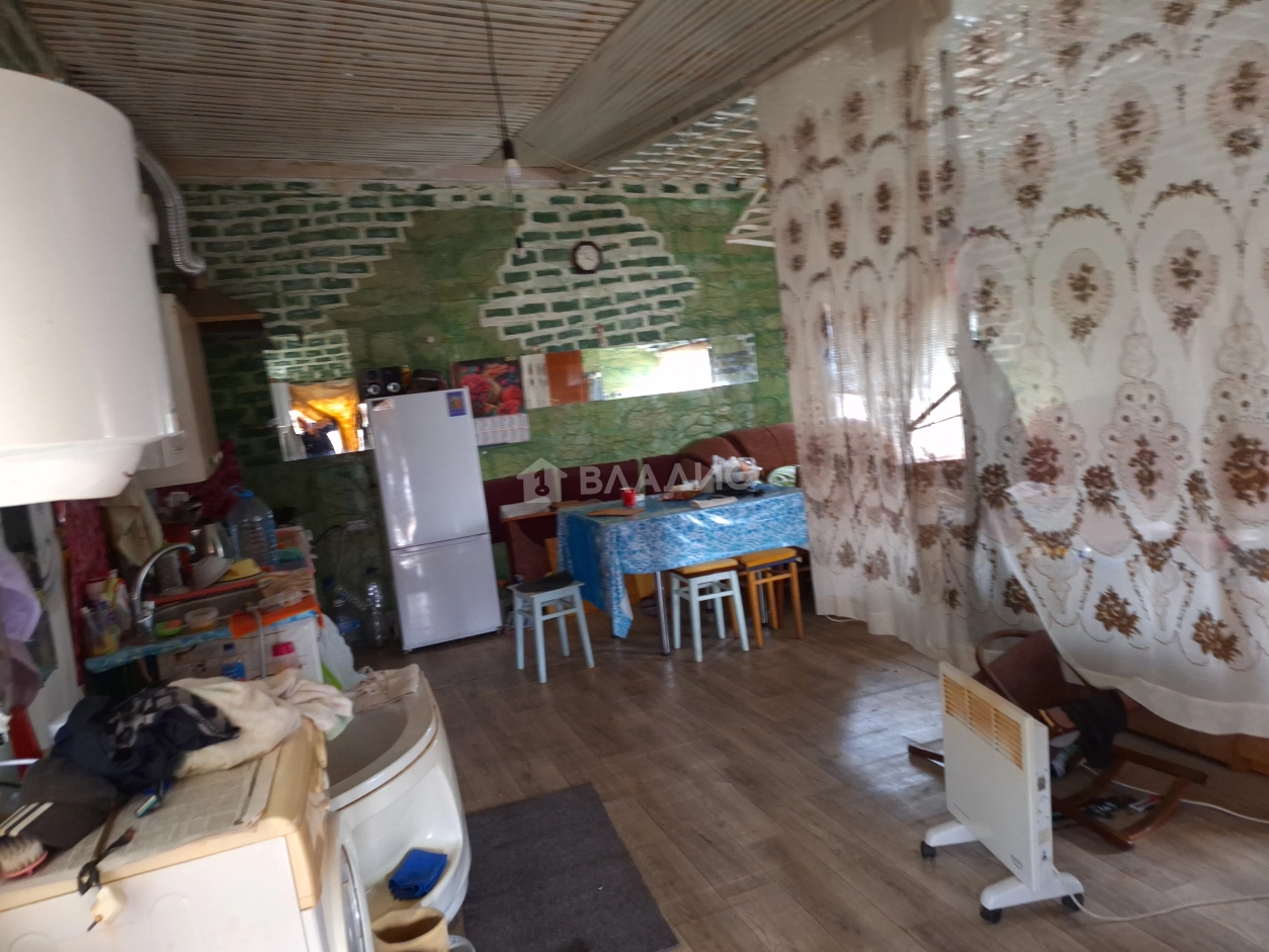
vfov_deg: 58.9
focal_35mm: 23
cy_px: 476
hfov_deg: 73.9
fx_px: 843
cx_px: 634
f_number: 1.8
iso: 400
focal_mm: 5.54
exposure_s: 1/20
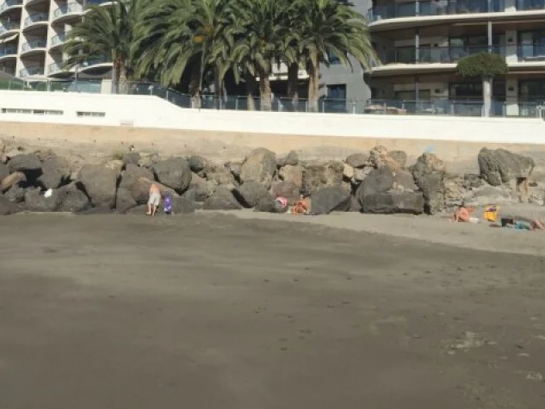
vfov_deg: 25.6
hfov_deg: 33.8
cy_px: 31
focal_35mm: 55
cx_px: 99
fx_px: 866
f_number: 2.2
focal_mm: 4.15
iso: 32
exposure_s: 1/3300
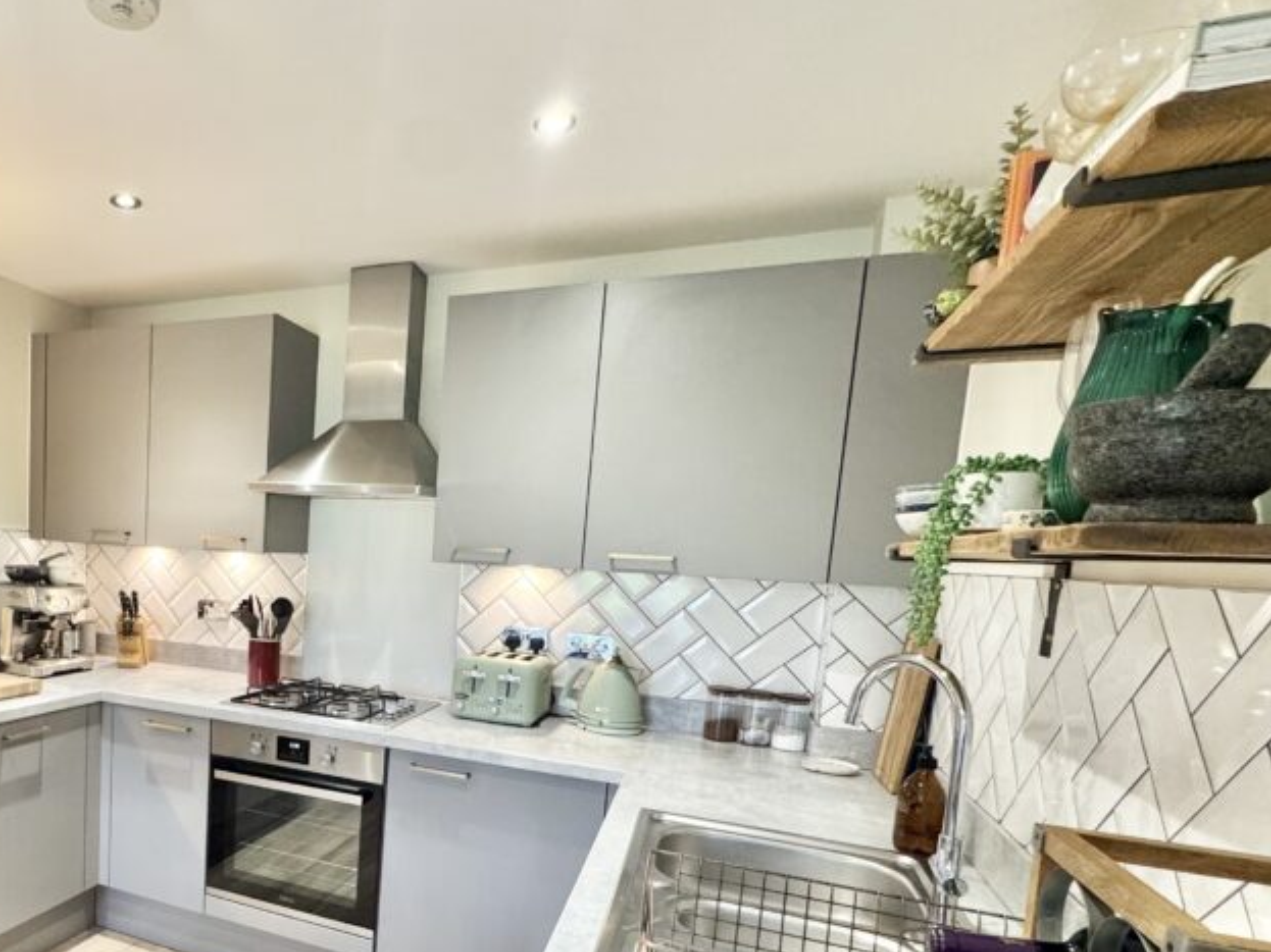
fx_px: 844
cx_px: 296
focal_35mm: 23
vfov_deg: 57.4
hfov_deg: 68.4
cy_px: 642
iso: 250
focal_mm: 2.22
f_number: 2.2
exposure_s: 1/50
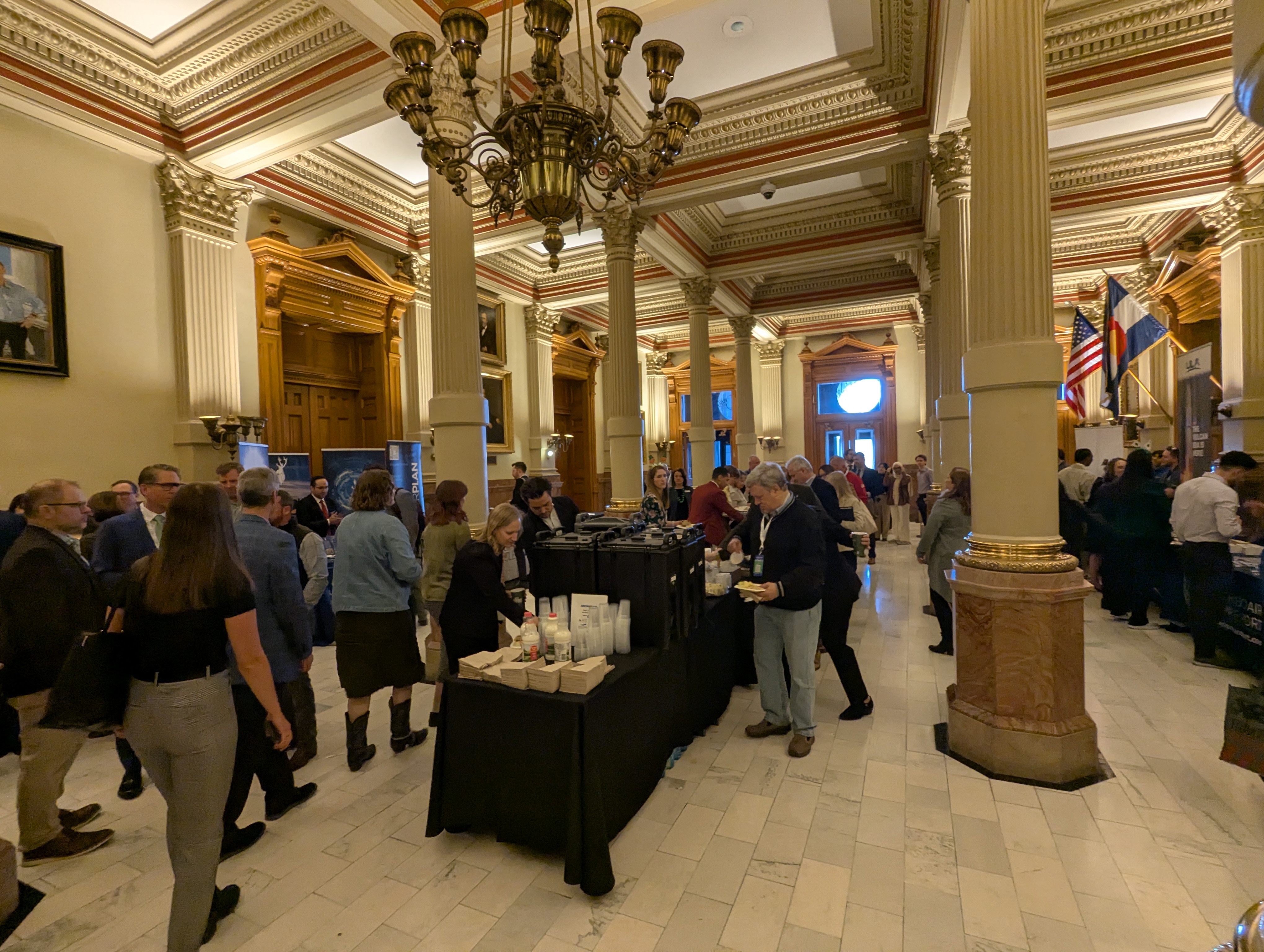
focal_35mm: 16
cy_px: 476
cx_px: 632
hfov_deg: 94.4
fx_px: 585
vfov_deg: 78.2
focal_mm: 2.35
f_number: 2.2
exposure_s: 1/50.6
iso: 205
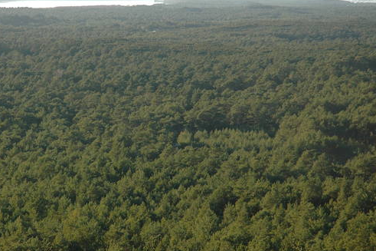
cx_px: 106
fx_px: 1608
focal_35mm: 154
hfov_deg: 13.3
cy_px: 74
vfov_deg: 8.9
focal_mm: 70
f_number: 8
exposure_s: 1/250
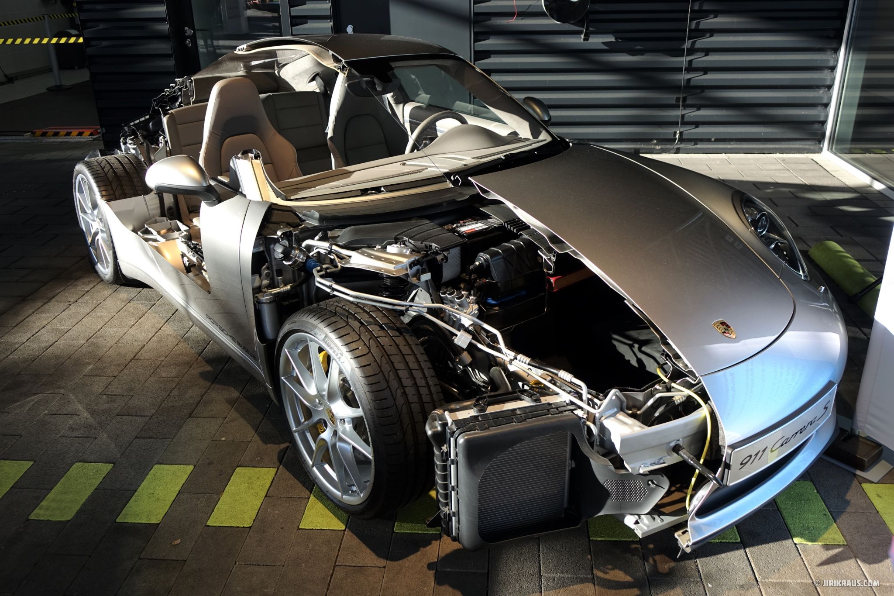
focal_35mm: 30
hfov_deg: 61.9
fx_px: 745
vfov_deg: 43.6
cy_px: 298
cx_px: 447
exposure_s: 1/60
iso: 80
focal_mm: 11.13
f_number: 3.2
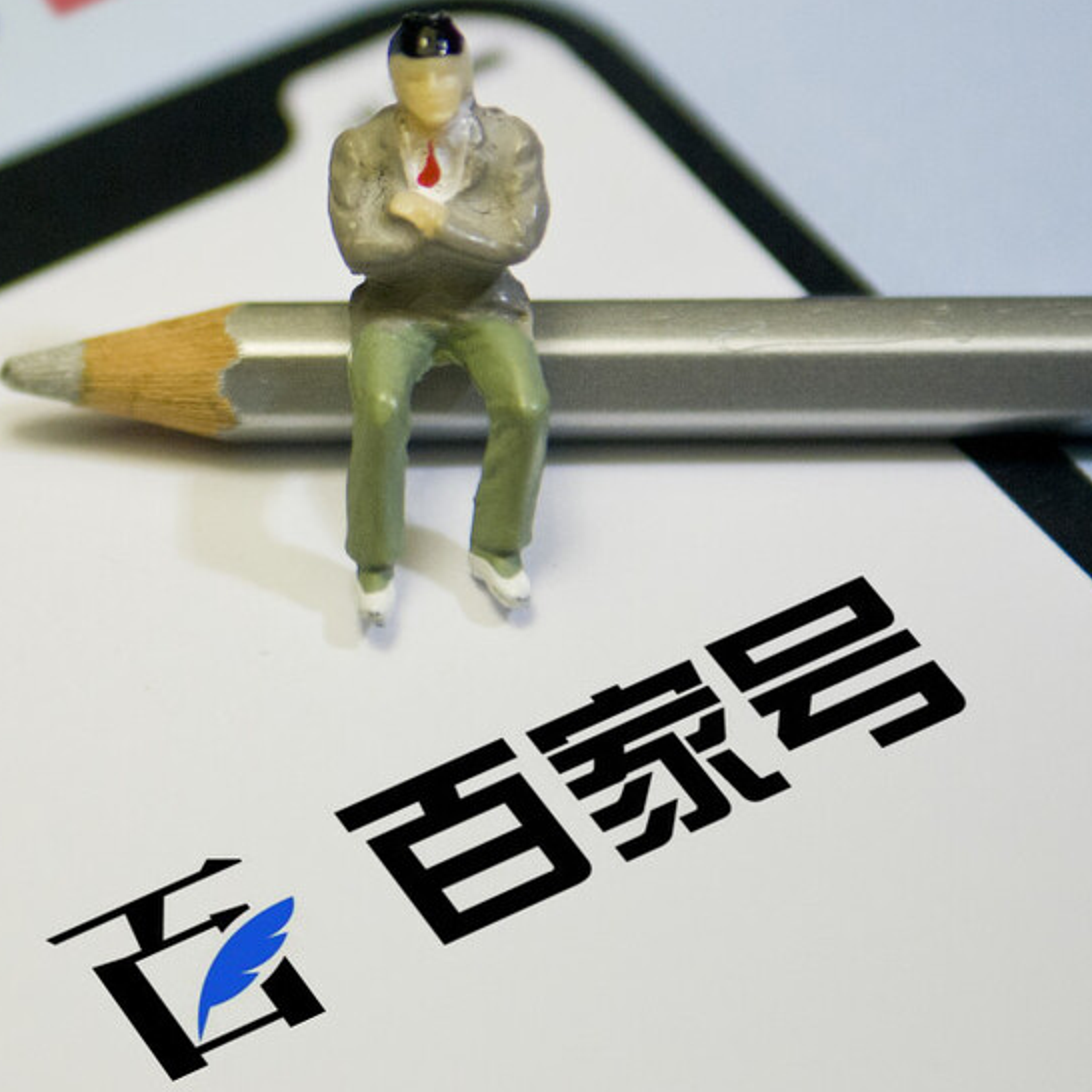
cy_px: 370
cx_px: 82
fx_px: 5494
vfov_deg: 11.3
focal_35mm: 154
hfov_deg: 11.3
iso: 800
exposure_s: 1/4000
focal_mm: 55
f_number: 2.8
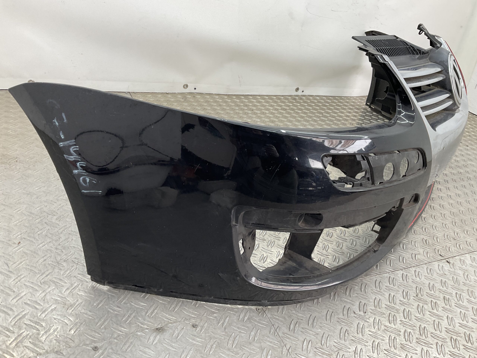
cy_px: 179
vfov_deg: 48.2
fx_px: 400
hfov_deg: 61.7
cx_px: 238
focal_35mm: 29
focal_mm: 3
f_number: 1.8
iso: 32
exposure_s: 1/100
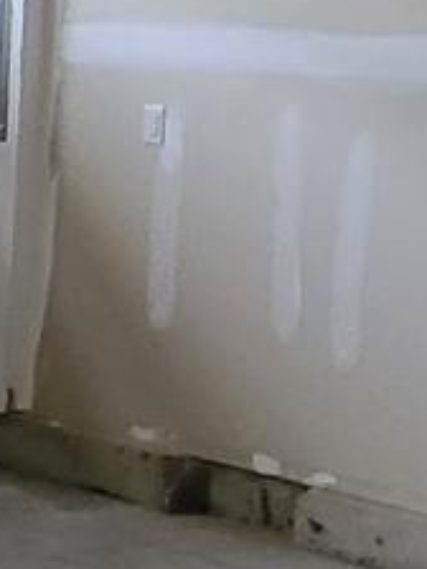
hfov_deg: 8.7
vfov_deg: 16.6
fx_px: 1957
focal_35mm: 119
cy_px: 287
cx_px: -1075
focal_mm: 1.74
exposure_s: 1/30
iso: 400
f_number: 2.2
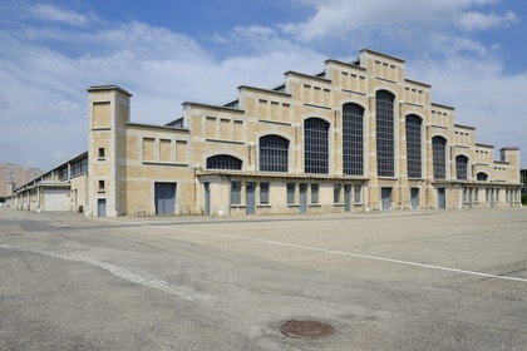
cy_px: 176
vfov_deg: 53.1
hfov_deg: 73.7
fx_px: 351
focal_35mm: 24
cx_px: 264
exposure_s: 1/320
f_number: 9
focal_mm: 24
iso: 100
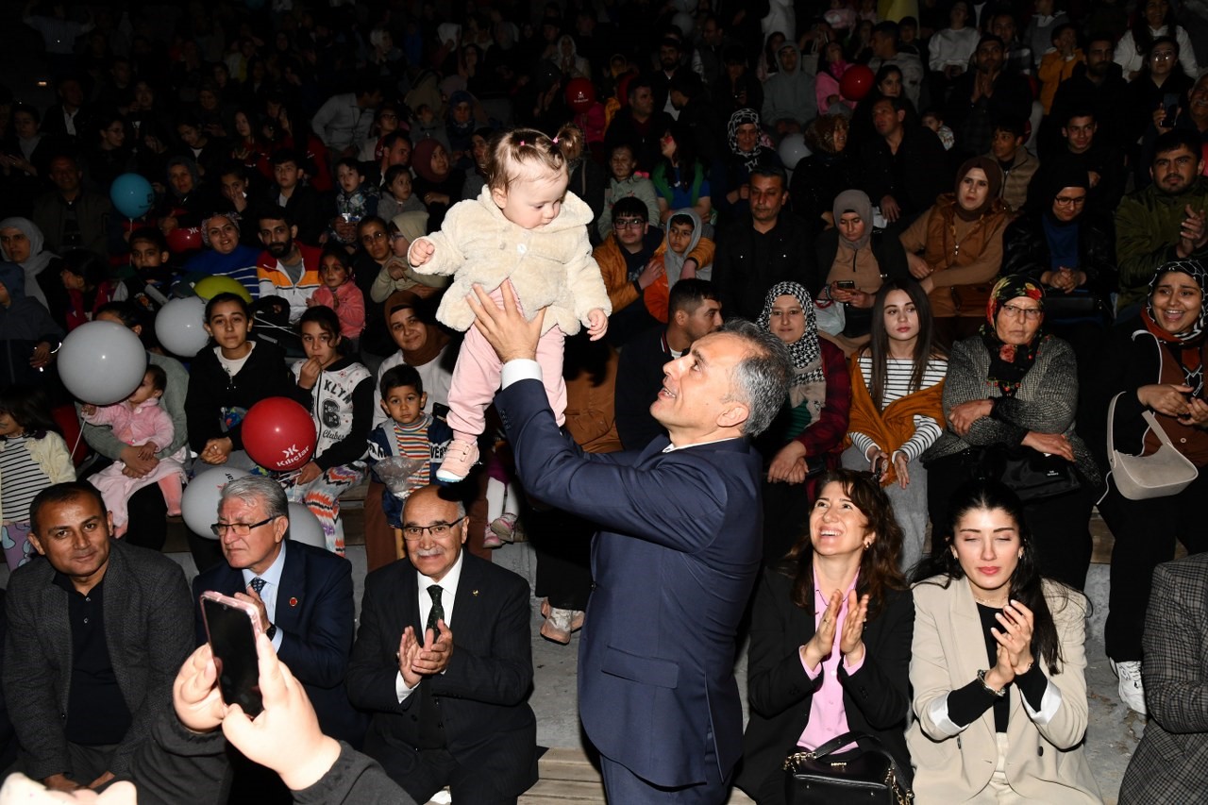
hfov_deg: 65.5
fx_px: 939
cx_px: 604
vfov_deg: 46.4
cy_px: 402
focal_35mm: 28
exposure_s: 1/640
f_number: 7.1
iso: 1800
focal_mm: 28
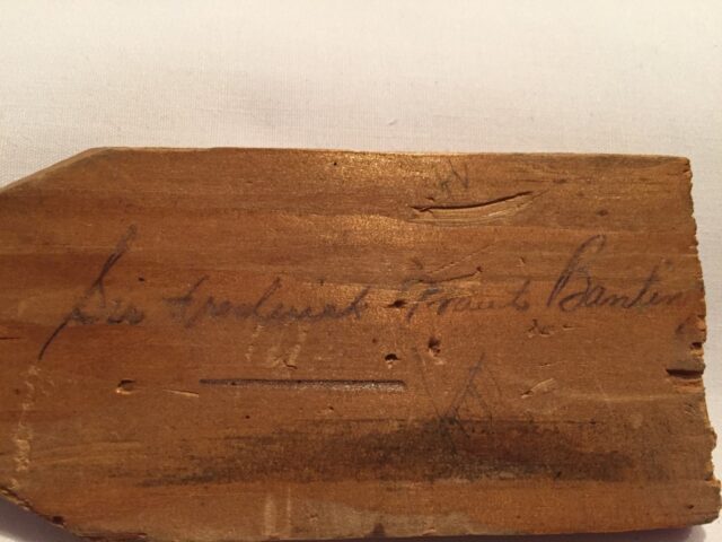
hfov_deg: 61.7
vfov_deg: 48.2
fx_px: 605
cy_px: 271
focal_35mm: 29
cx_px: 361
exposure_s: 1/30
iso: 200
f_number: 2.2
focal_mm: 4.15
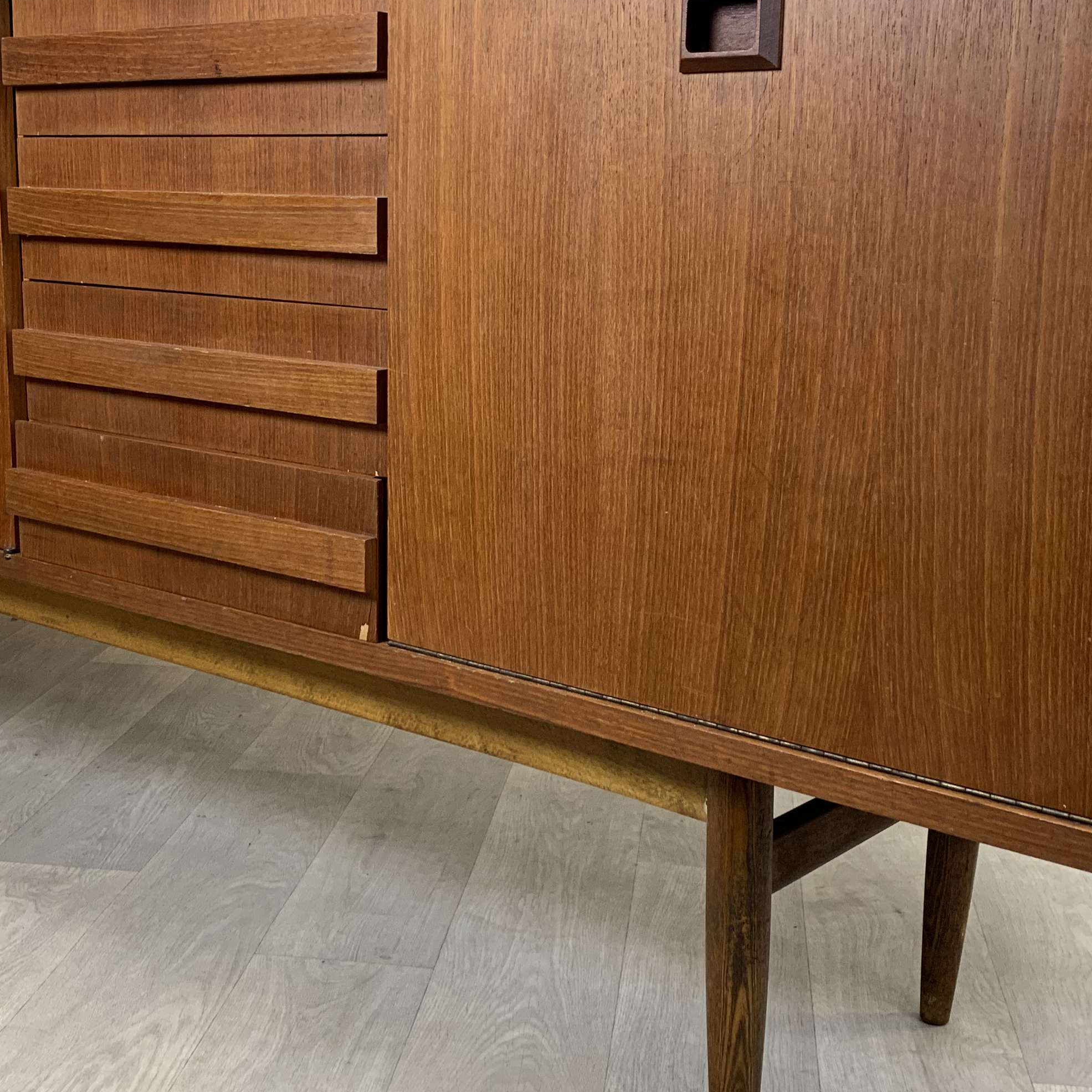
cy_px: 529
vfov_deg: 36.1
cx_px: 479
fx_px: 1677
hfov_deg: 36.0
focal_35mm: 47
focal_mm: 4.25
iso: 80
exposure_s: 1/100
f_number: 1.8
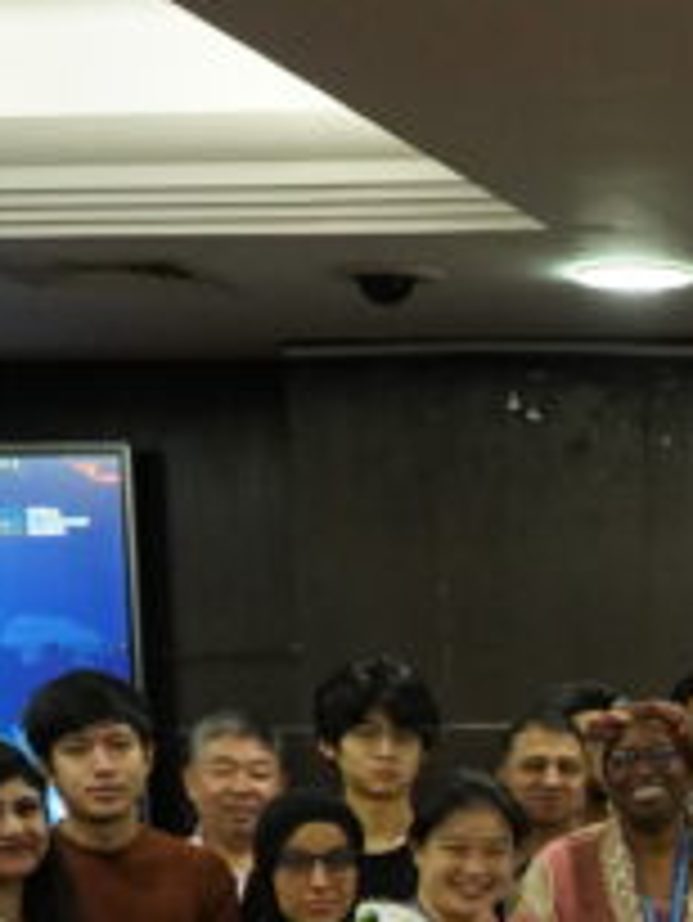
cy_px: 967
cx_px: 1354
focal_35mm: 108
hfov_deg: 12.3
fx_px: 2880
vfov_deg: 17.7
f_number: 4
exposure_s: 1/160
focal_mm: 20
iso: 2500
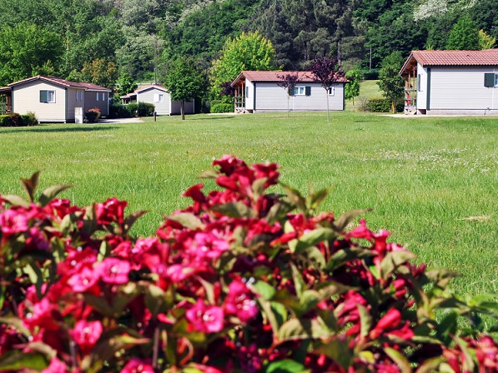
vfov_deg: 18.7
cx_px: 178
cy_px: 157
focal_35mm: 79
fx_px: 1137
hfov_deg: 24.6
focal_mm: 48
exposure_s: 1/200
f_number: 11
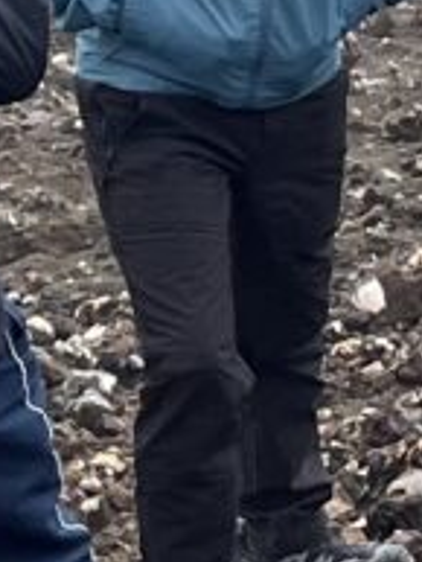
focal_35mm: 259
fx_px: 4205
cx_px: 1545
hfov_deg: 5.2
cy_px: -387
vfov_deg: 7.5
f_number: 1.6
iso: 50
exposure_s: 1/2024
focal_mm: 5.1
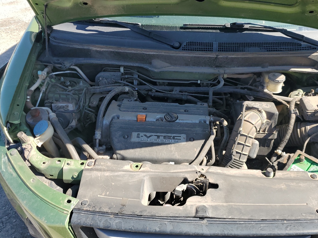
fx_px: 303
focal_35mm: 33
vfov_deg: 42.9
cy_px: 107
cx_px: 195
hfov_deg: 54.9
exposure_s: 1/1250
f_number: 1.5
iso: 50
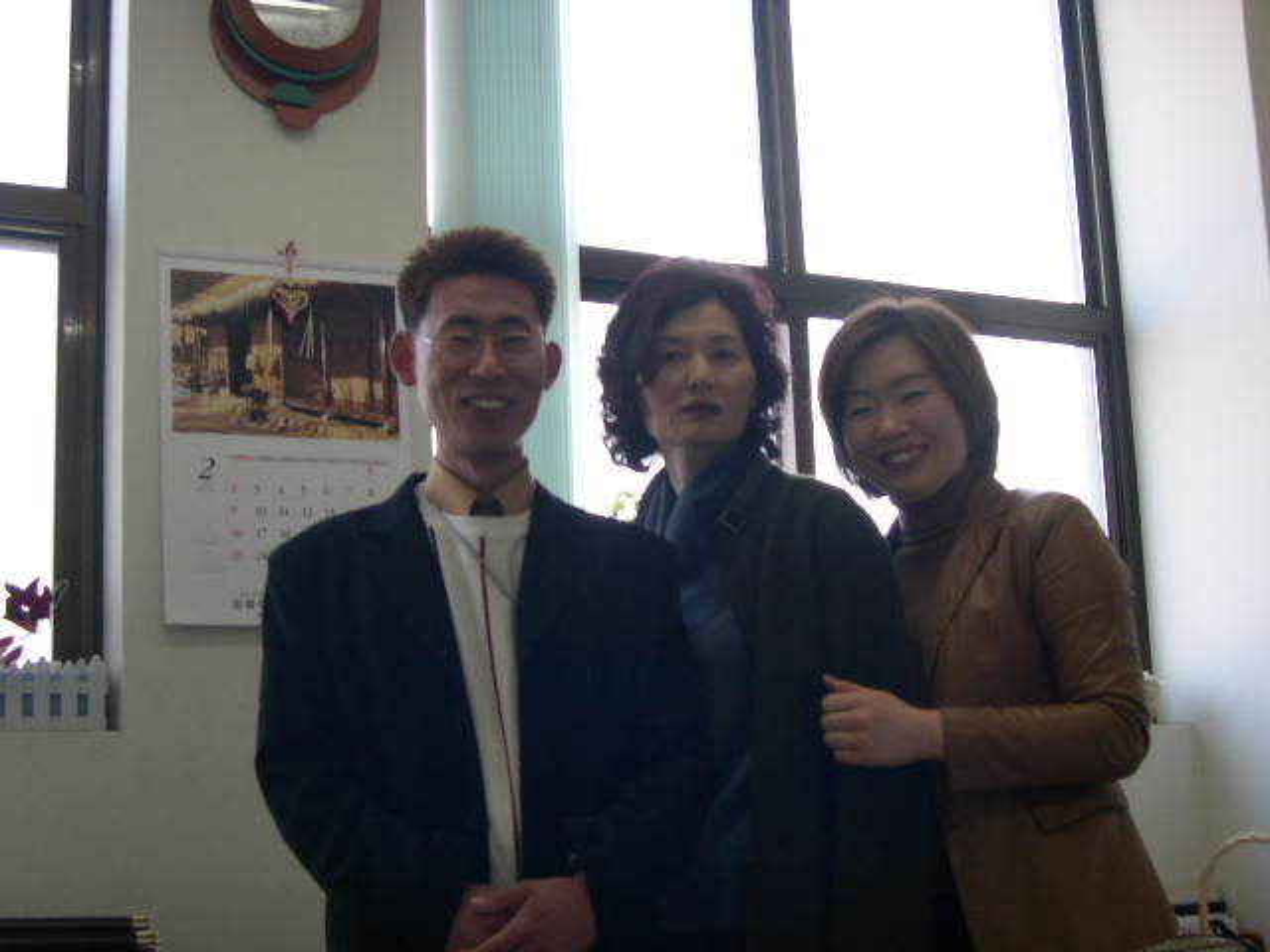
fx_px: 1908
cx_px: 635
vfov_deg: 28.0
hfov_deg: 36.8
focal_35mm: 52
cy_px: 476
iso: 100
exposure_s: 1/40.6
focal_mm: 11.1
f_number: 3.2
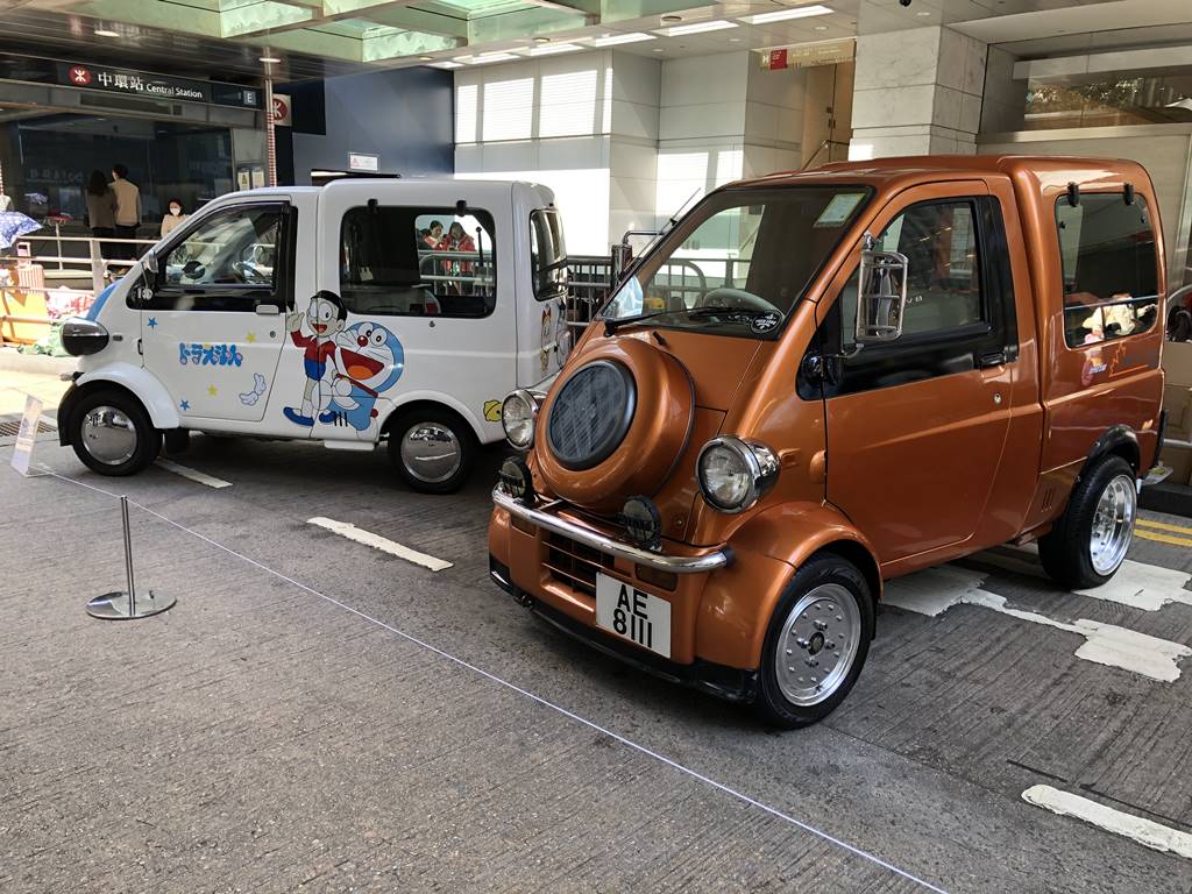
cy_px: 447
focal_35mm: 28
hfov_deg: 63.4
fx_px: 964
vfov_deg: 49.7
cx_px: 596
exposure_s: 1/120
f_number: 1.8
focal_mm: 3.99
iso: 40
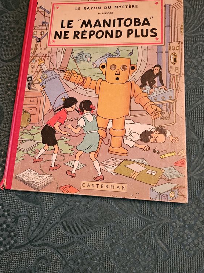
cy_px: 139
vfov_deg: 58.4
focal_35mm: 31
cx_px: 77
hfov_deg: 45.1
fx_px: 244
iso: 640
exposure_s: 1/33
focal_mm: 5.4
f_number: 1.8
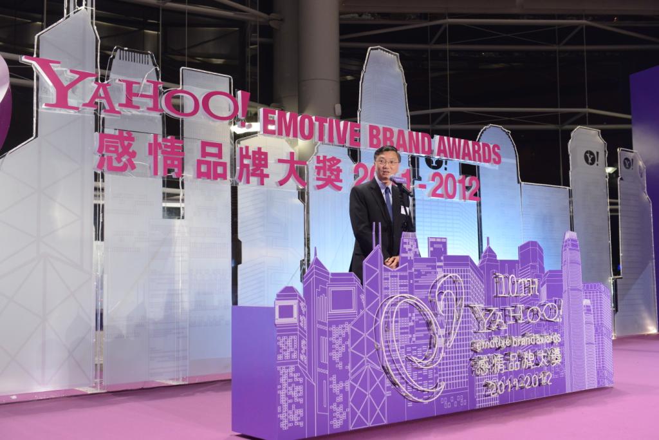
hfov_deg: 46.4
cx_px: 330
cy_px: 220
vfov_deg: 31.9
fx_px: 769
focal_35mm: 42
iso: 3200
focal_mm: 42
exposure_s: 1/100
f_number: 5
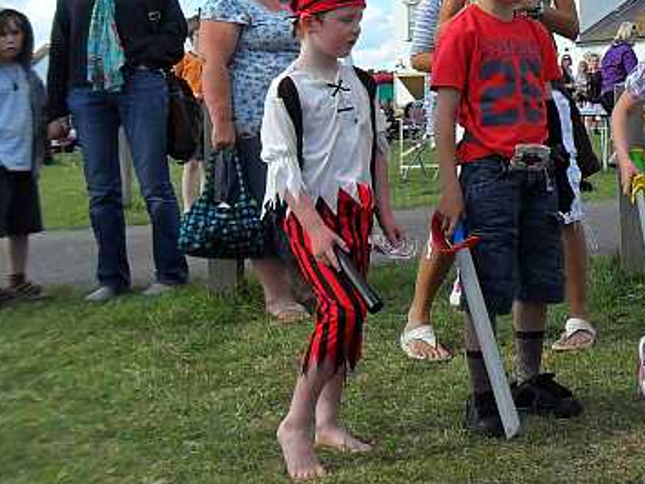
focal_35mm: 61
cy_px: 15
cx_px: 716
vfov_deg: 23.2
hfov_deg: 28.6
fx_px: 1137
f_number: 3.5
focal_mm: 4.9
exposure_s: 1/1000
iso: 100
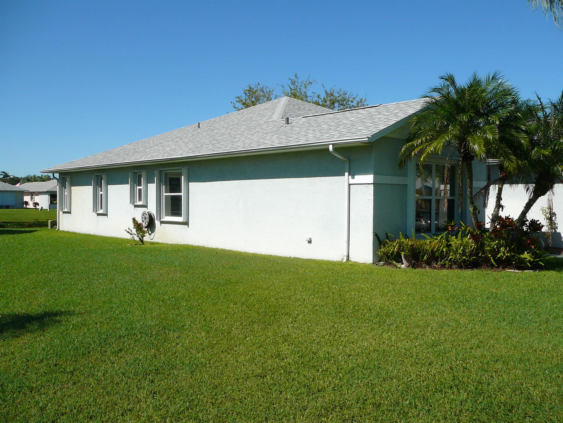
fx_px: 569
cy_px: 212
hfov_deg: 52.6
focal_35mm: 35
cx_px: 282
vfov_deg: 40.7
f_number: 5
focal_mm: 5.2
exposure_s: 1/640
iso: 80
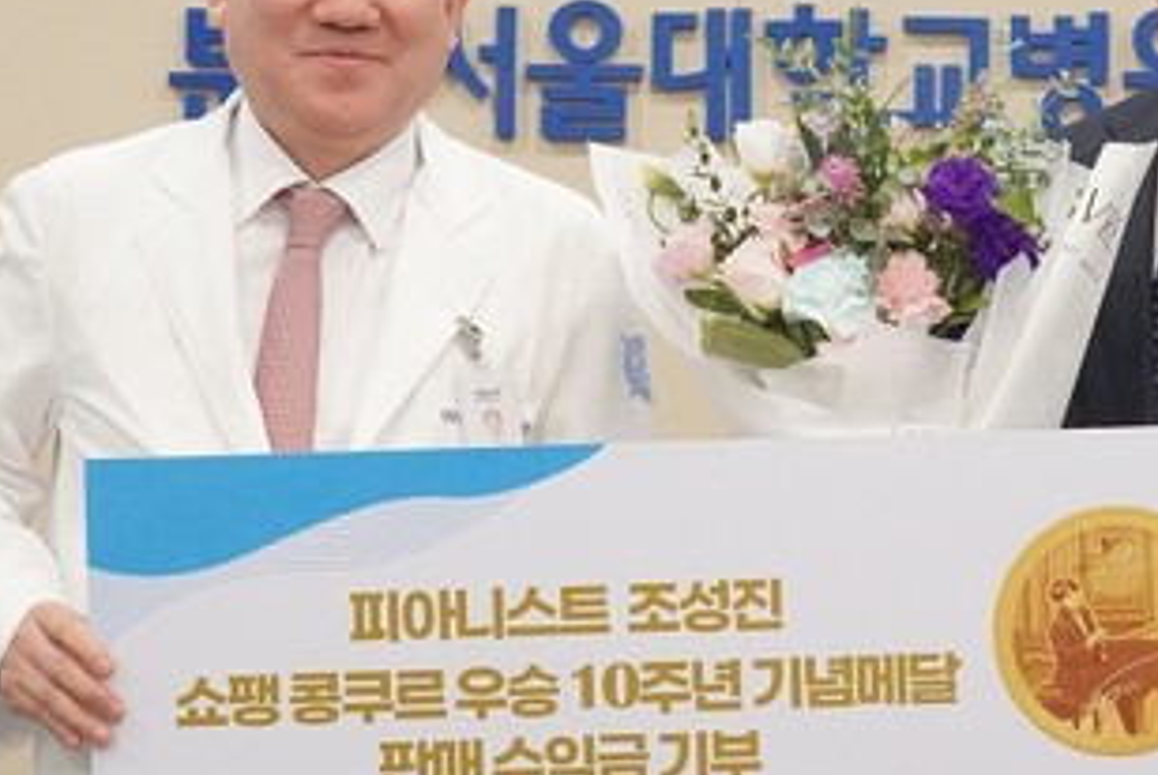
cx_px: 711
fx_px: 4411
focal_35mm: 137
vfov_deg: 10.0
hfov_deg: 14.9
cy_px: 128
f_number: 6.3
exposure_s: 1/500
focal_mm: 44
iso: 12800
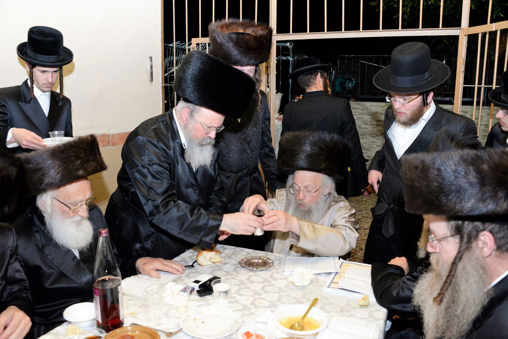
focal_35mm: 28
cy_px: 170
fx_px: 395
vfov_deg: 46.4
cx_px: 254
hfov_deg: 65.5
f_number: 5.6
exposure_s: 1/60
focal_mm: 28
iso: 2500
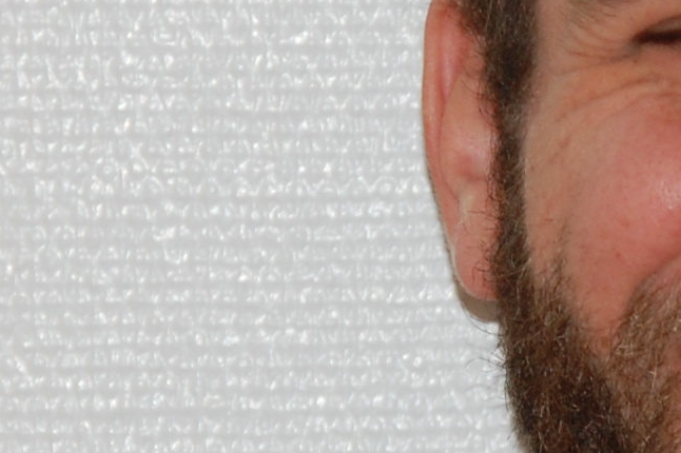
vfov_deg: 1.7
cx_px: 883
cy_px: 216
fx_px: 15314
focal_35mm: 810
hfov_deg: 2.5
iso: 400
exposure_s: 1/60
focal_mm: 116
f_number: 6
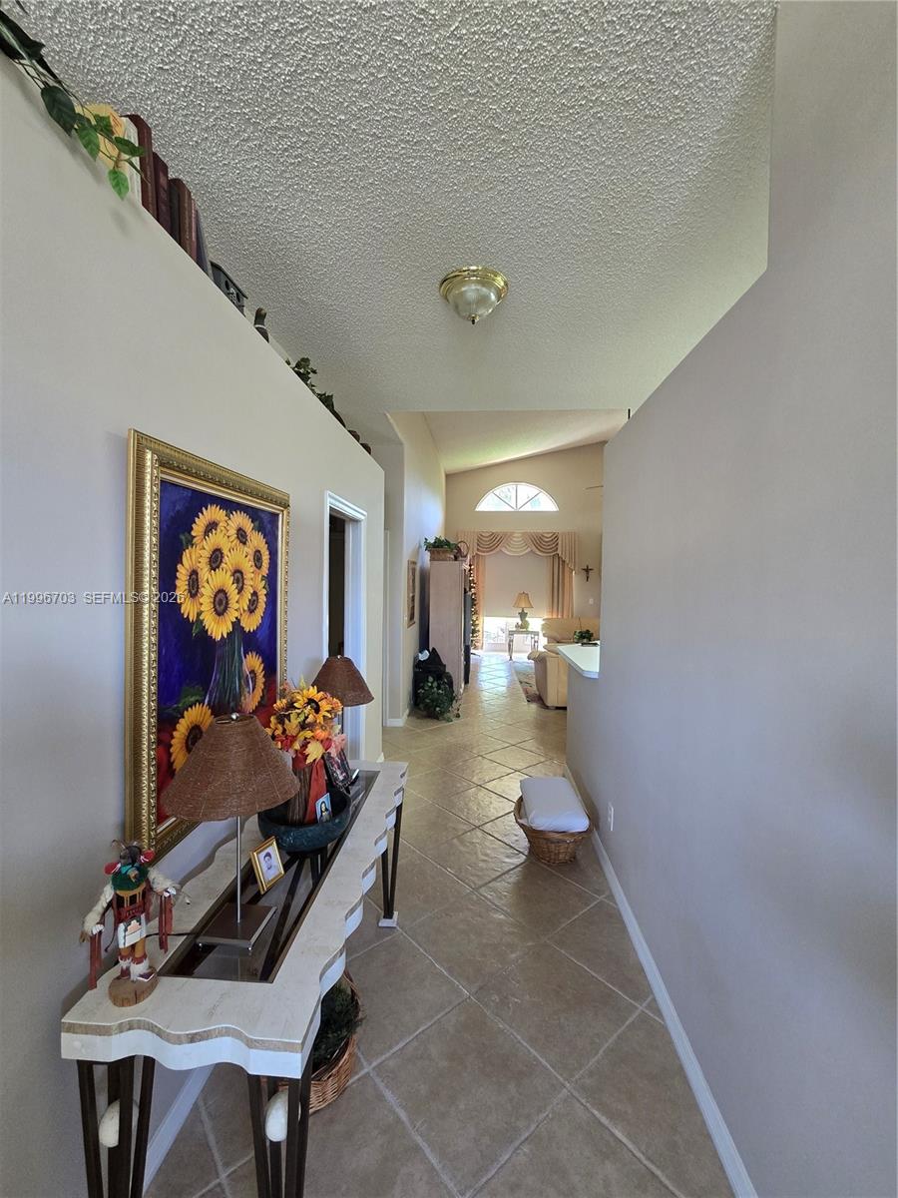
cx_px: 449
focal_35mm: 13
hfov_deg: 89.9
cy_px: 599
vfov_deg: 106.2
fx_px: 450
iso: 400
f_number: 2.2
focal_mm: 2.2
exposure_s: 1/60
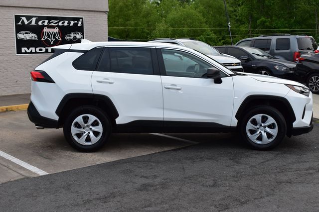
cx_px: 160
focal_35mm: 51
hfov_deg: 38.9
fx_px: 452
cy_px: 106
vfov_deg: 26.5
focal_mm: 34
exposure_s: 1/80
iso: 400
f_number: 8
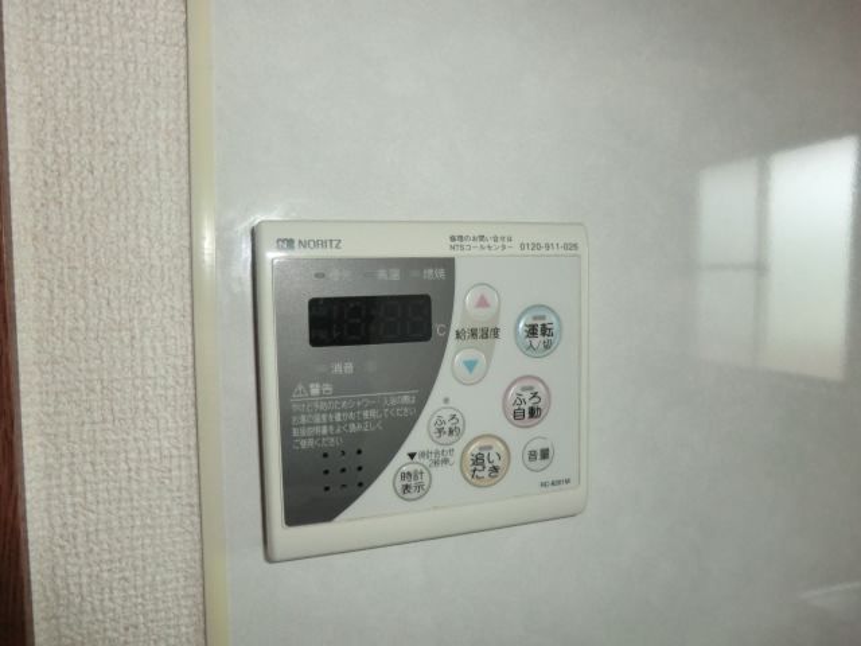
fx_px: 597
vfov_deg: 56.8
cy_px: 323
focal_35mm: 24
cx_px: 430
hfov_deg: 71.6
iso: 200
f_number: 3.2
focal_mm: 4.3
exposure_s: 1/60
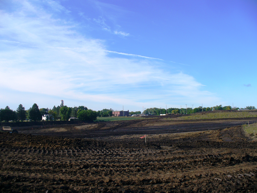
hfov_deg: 50.1
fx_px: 275
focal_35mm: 37
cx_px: 128
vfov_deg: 38.7
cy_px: 96
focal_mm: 6.1
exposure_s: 1/250
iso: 80
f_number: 5.6
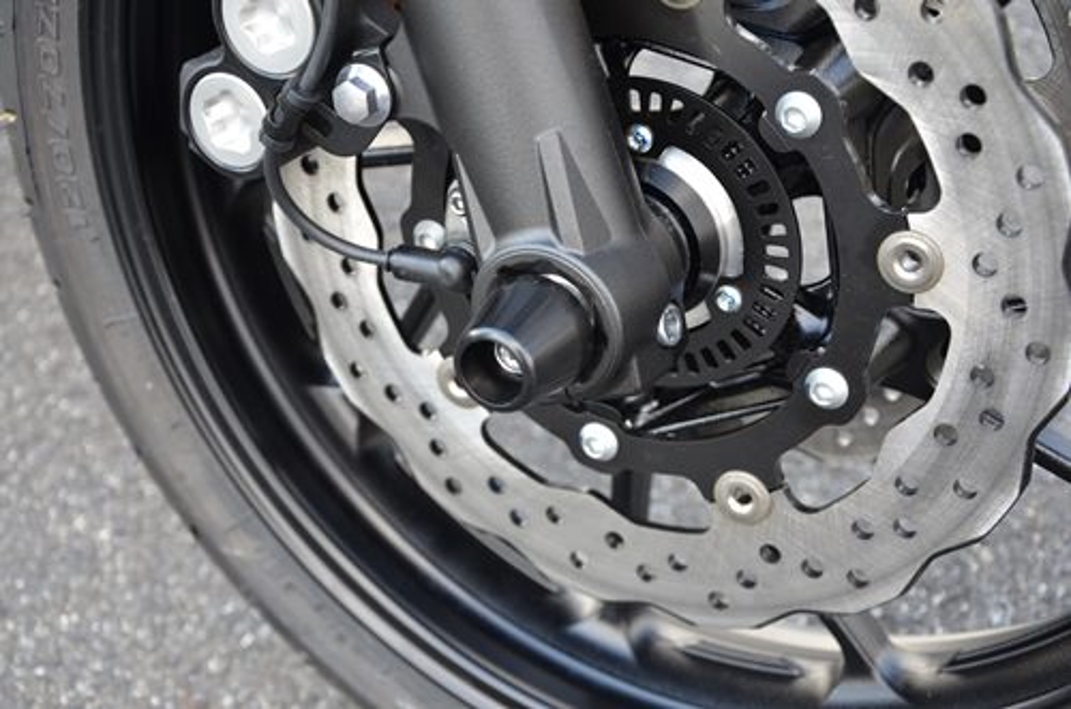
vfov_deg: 21.5
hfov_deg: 32.0
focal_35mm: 63
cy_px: 354
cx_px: 536
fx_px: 1870
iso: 400
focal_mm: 42
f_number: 5.6
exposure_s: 1/125
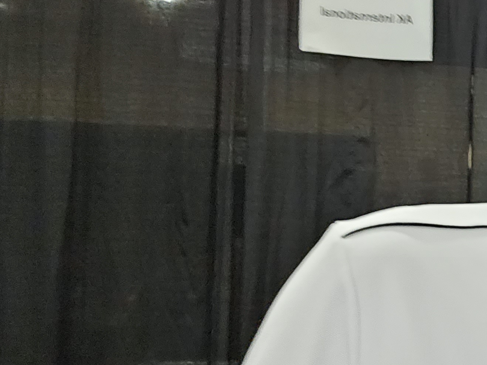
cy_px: 161
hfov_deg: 22.5
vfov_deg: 19.4
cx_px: 657
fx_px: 1069
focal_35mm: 76
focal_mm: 3.3
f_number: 2.2
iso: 400
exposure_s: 1/60
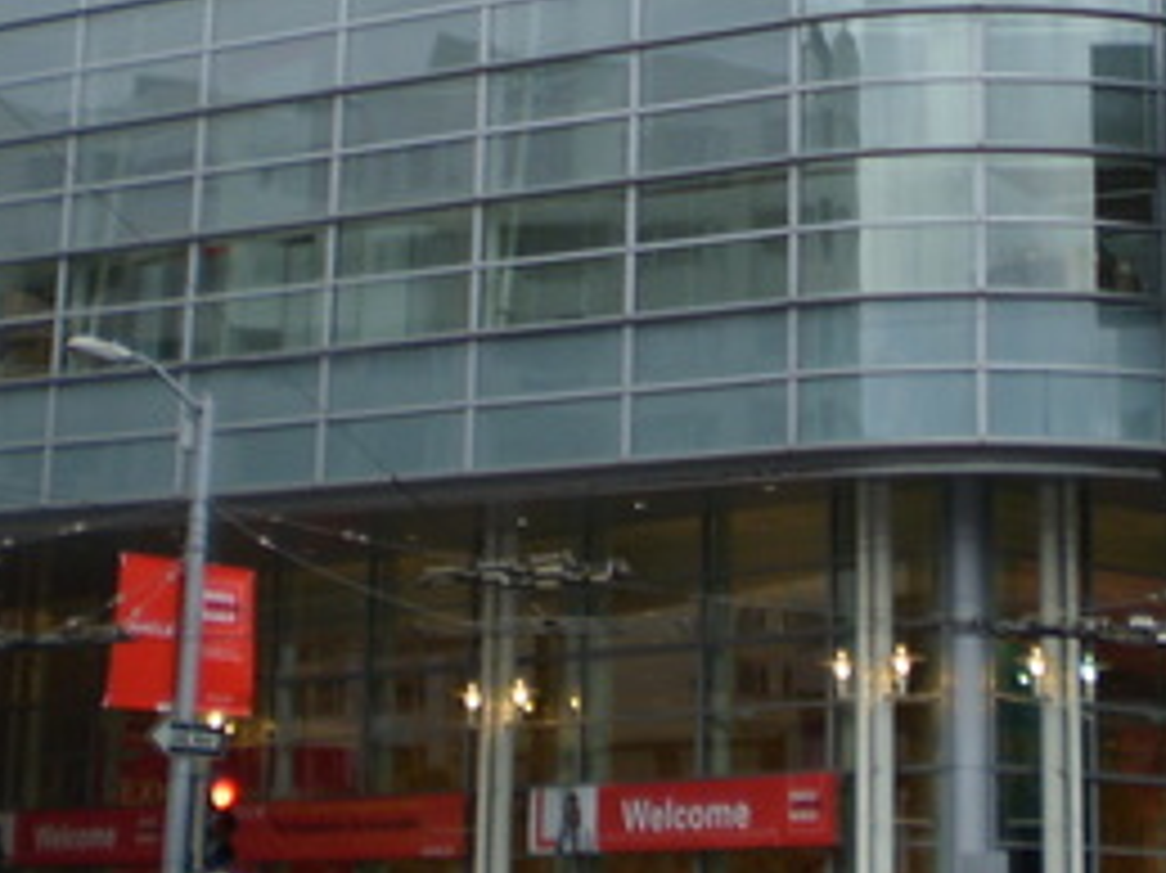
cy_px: -4
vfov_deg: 16.2
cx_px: 761
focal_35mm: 89
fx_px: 2996
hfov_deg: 21.9
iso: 64
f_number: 3.1
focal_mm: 6.3
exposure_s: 1/60
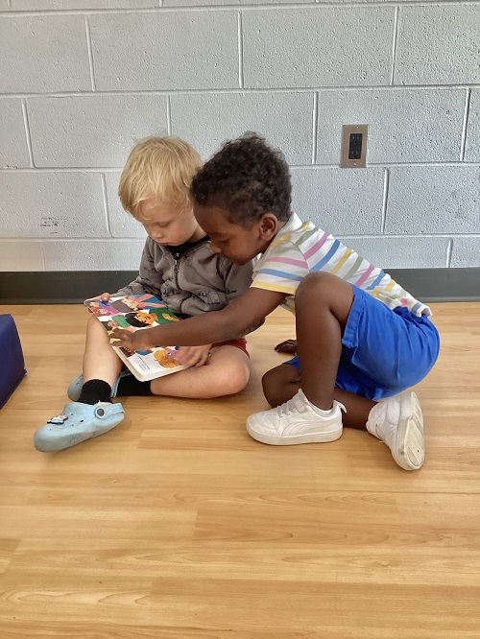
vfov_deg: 58.3
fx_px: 573
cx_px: 240
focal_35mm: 31
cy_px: 320
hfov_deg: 45.5
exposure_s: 1/33
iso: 250
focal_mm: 3.3
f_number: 2.4
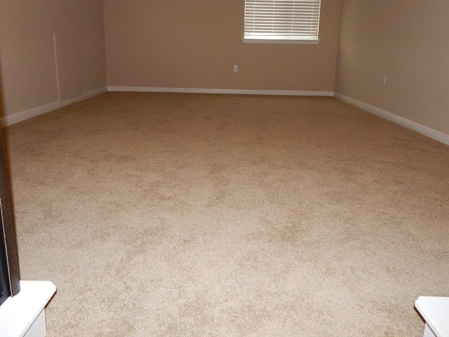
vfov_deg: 51.0
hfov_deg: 65.3
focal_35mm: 27
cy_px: 132
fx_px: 350
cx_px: 222
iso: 200
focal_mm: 4
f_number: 3
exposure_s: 1/30
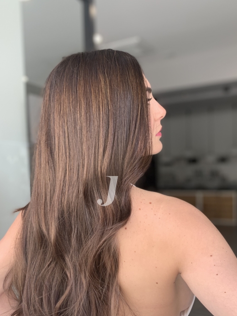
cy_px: 191
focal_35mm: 35
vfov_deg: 52.2
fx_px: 319
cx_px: 108
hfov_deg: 40.7
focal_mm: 4.25
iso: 40
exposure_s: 1/121
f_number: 1.8
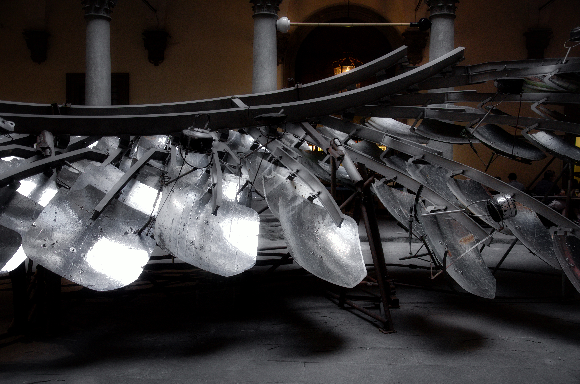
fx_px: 531
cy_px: 192
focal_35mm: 33
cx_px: 290
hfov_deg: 57.3
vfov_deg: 39.8
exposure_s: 1/30
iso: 800
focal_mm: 22
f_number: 3.8
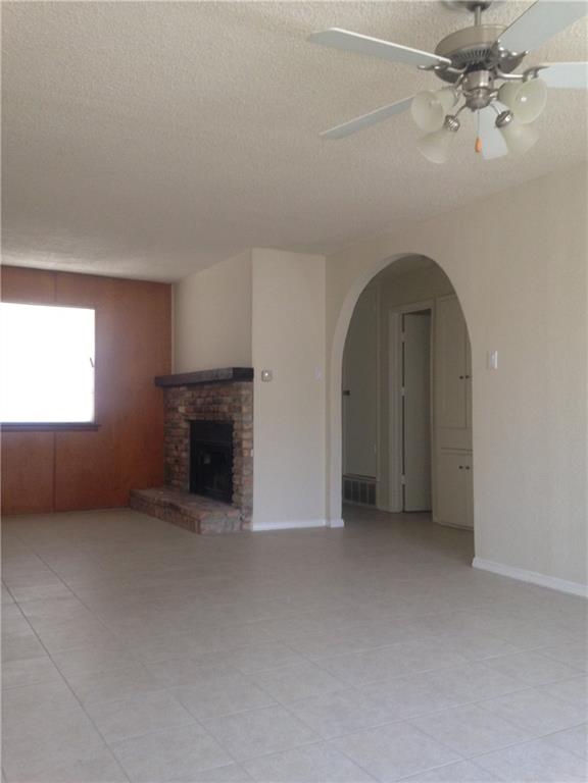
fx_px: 747
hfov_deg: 42.9
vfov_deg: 55.4
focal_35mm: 33
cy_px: 392
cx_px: 294
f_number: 2.4
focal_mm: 4.12
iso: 125
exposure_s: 1/20
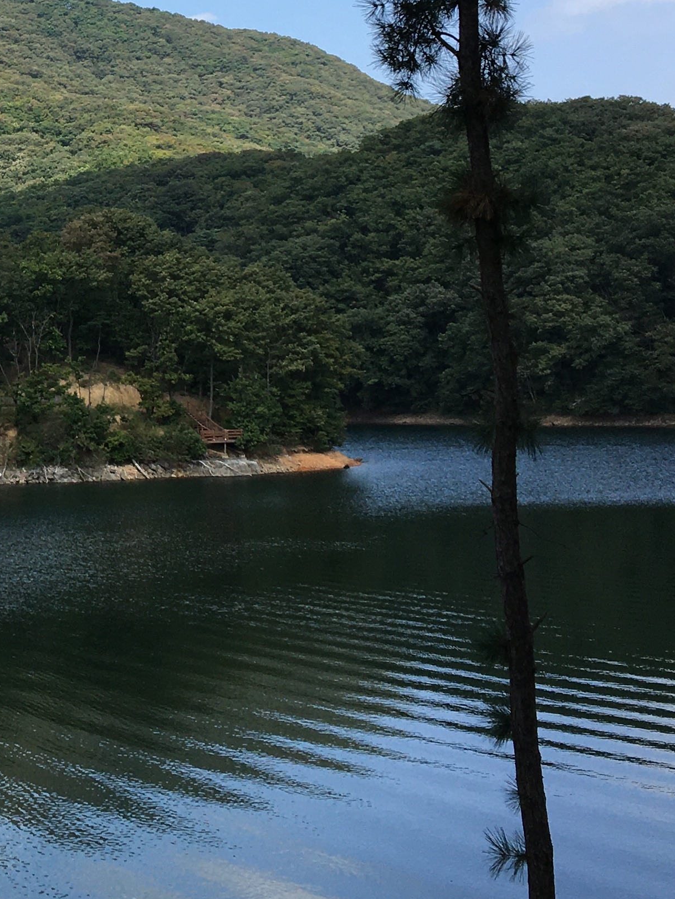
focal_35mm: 72
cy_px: 142
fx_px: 1872
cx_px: -135
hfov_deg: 19.3
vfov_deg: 26.4
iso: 25
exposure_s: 1/1012
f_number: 2.2
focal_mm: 4.15
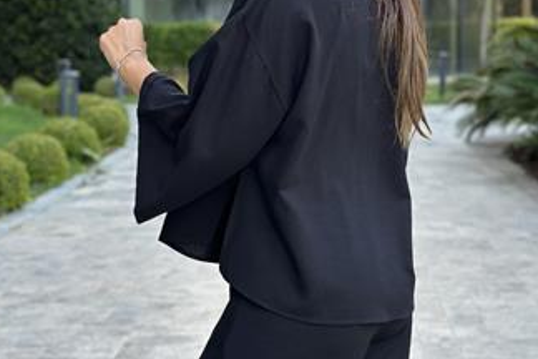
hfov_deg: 26.0
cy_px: 90
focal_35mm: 78
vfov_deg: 17.4
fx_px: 1166
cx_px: 297
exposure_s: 1/172
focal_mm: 6.86
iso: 100
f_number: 1.78
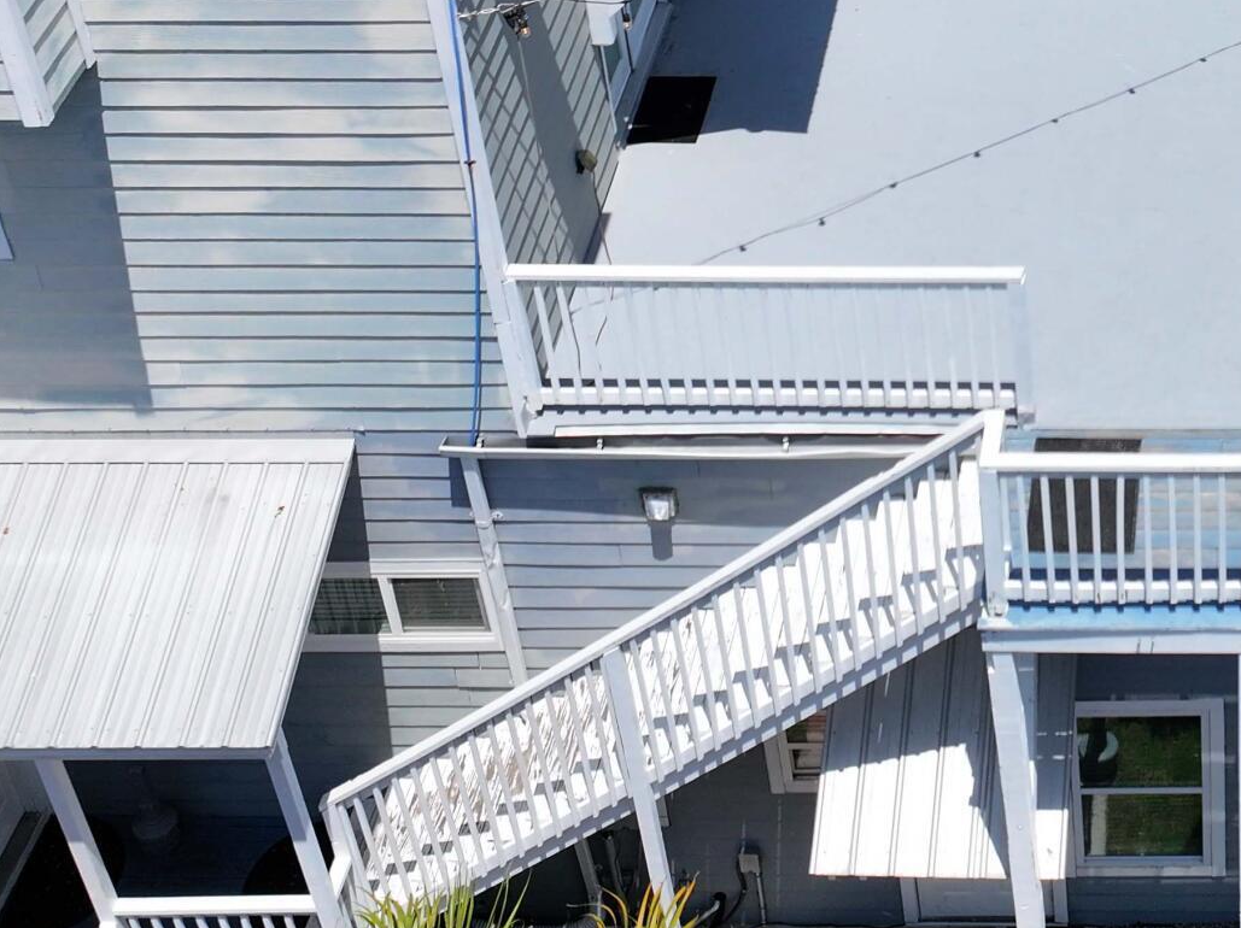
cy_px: 77
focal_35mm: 70
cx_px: 1265
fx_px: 2507
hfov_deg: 26.2
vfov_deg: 20.5
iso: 170
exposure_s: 1/3200
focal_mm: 12.29
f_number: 2.8
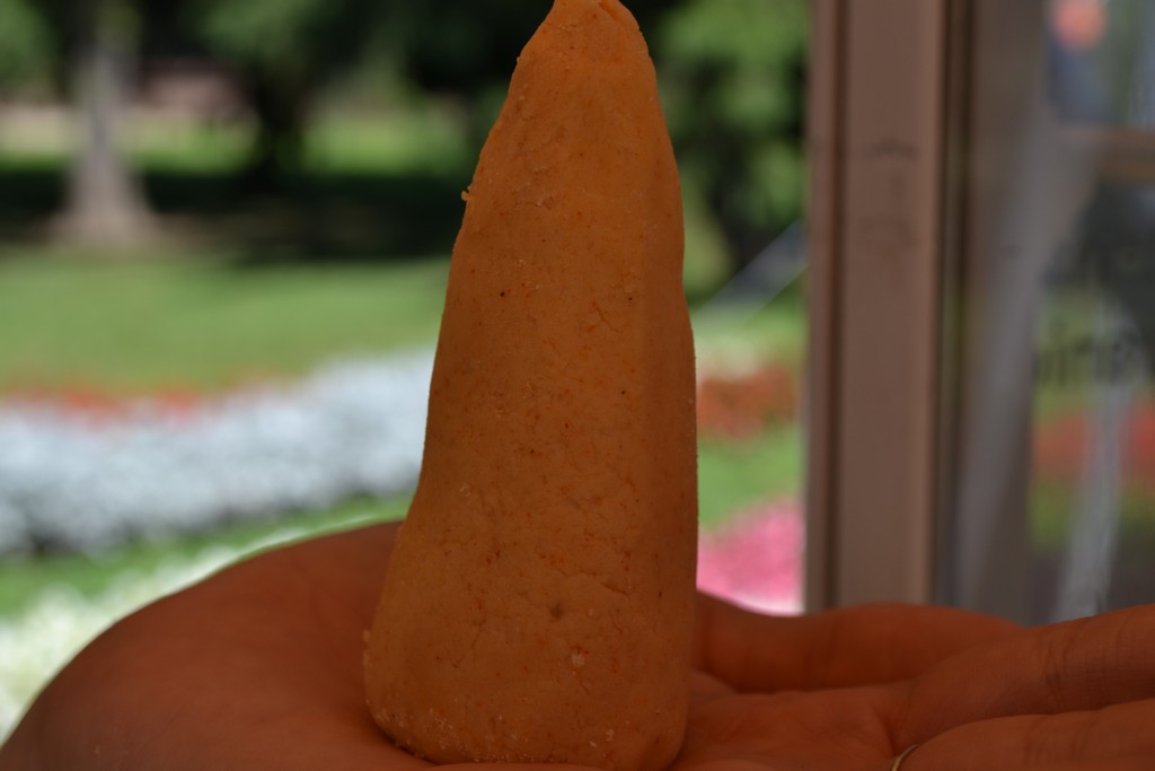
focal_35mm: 63
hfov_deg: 31.9
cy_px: 386
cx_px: 578
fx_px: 2021
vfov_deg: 21.6
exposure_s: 1/200
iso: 100
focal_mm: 42
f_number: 7.1
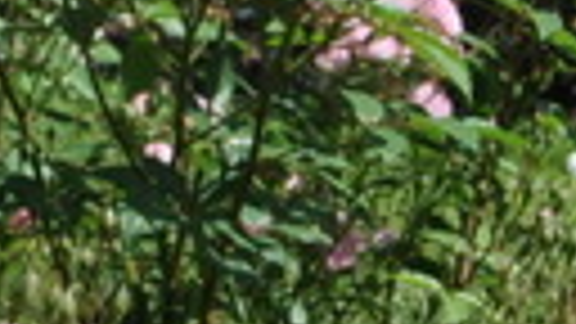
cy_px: 871
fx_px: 4017
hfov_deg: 8.2
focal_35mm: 263
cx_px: 594
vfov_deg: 4.5
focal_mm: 24
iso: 200
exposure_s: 1/320
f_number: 9
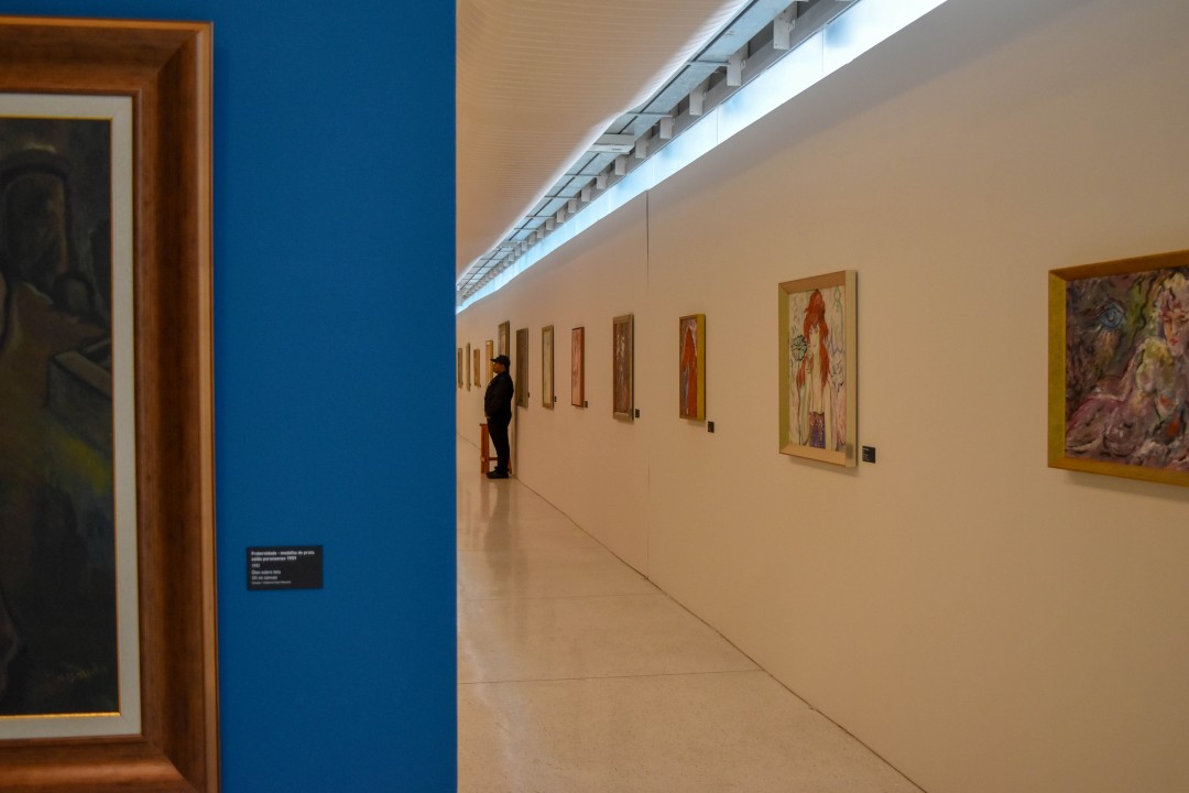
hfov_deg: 53.1
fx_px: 1189
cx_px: 594
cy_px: 396
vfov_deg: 36.9
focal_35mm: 36
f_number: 4
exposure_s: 1/500
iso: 1400
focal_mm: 24
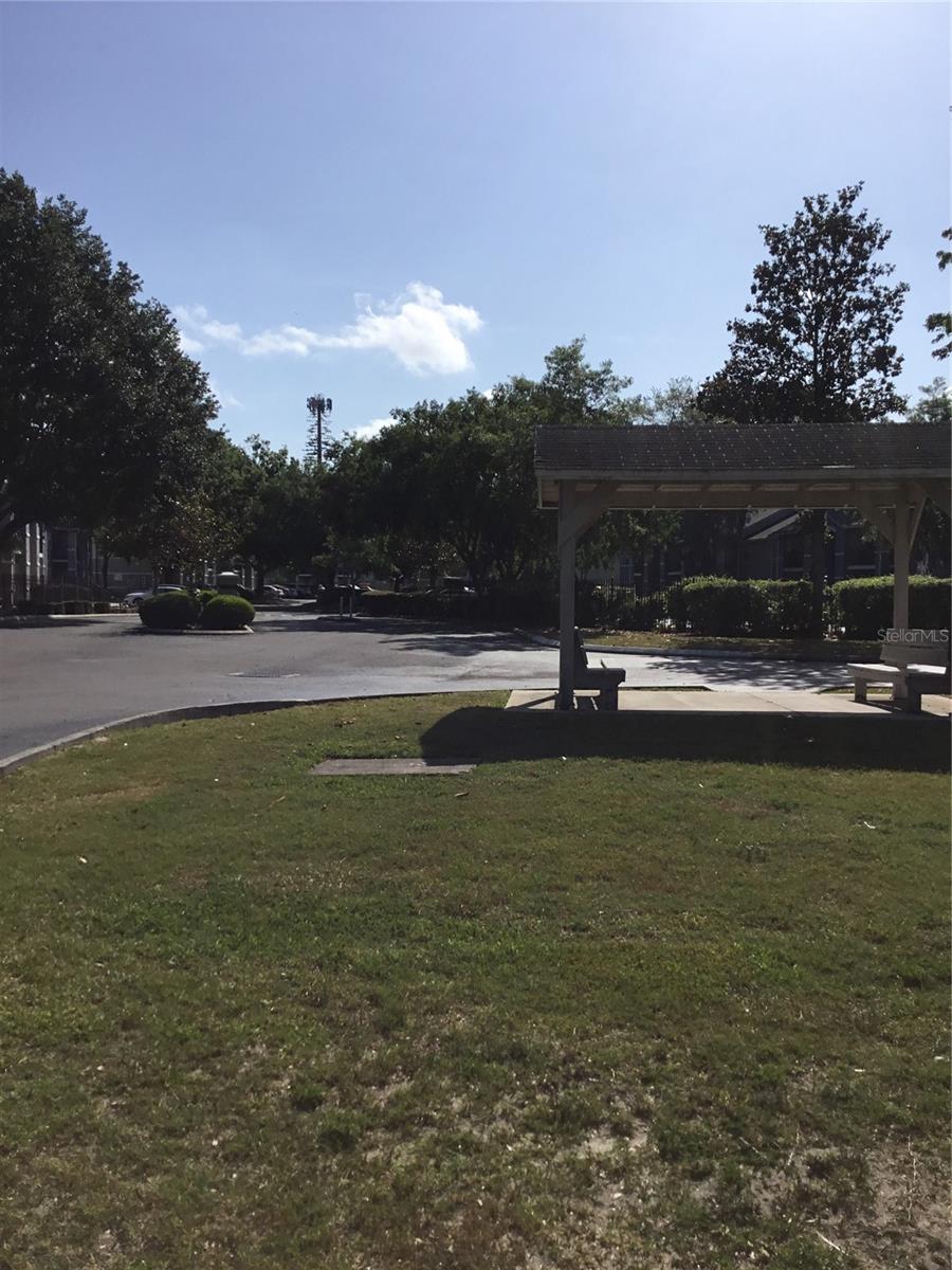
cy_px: 635
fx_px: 1137
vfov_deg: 58.4
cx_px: 476
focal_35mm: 31
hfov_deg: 45.4
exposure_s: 1/3401
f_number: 2.4
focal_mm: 3.3
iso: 25
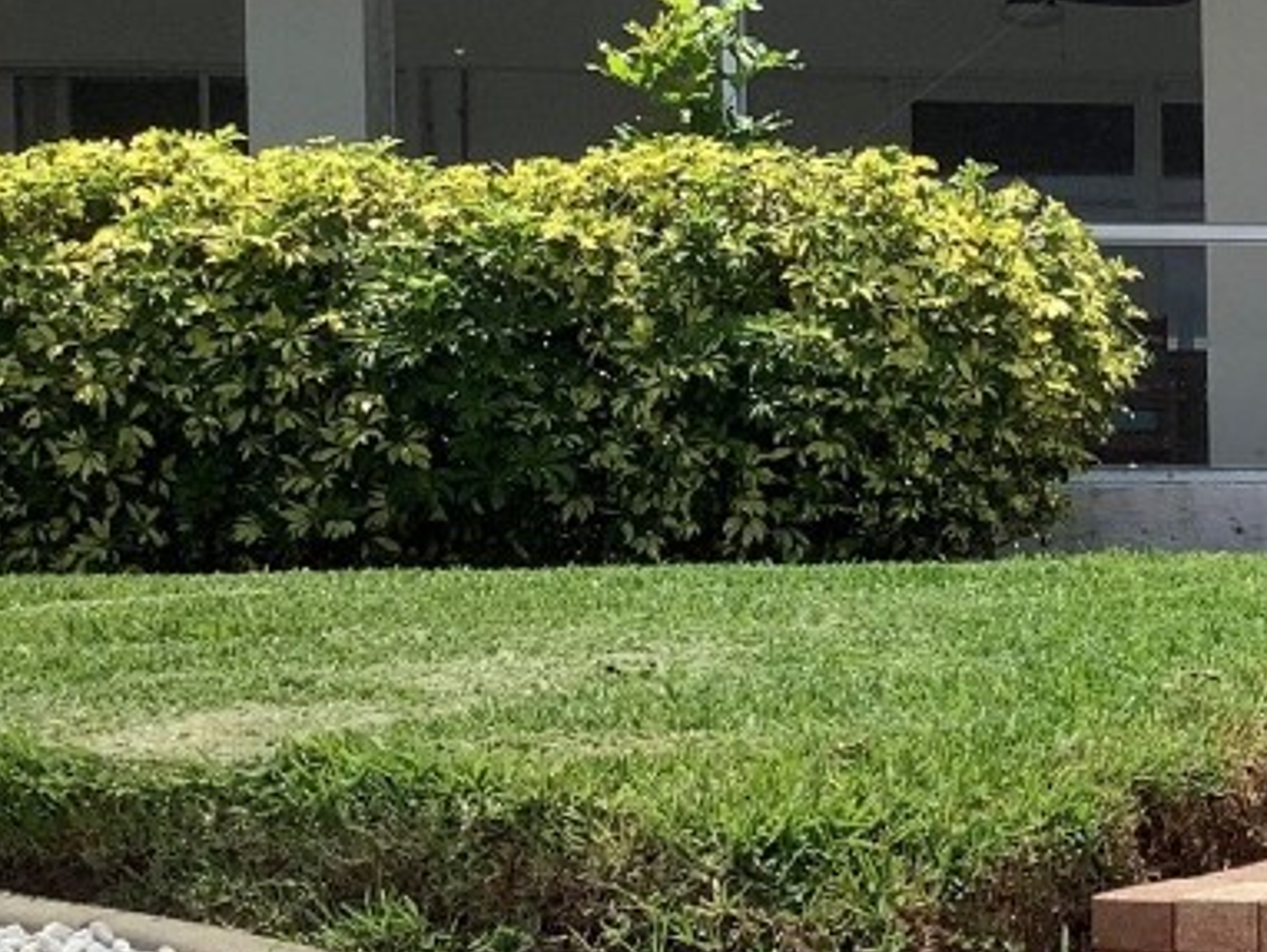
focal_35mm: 83
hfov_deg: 21.8
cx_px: 1509
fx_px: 3040
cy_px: 733
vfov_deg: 17.7
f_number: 2.4
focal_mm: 3.3
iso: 25
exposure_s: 1/1942
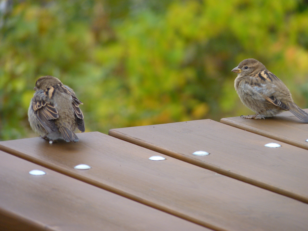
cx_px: 154
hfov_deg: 5.5
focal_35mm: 358
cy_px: 116
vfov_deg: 4.2
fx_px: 3185
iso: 125
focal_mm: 63.6
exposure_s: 1/80
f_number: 3.7
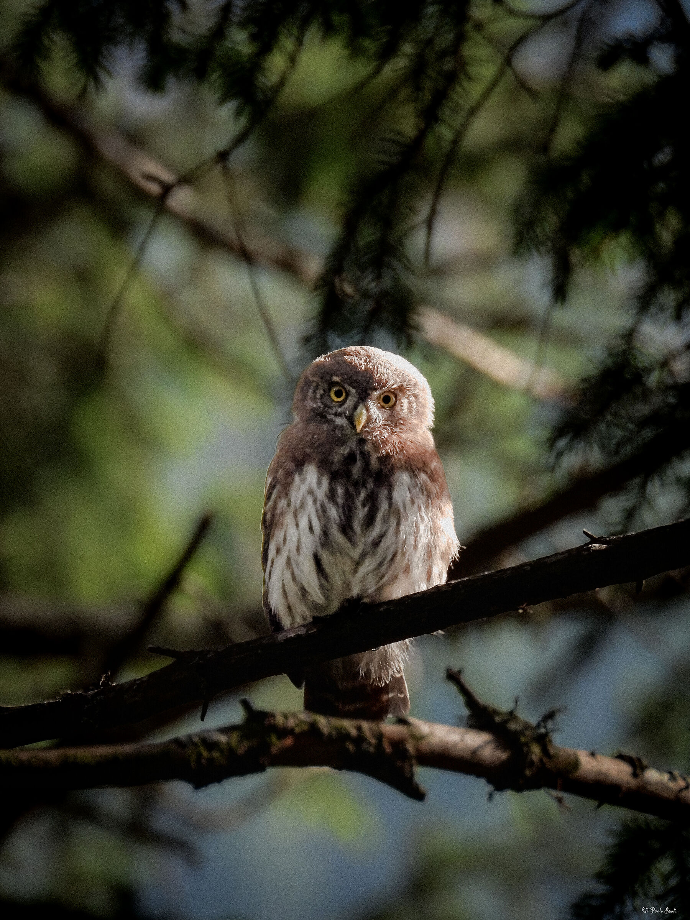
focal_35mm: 1000
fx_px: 26577
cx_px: 345
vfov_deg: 2.0
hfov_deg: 1.5
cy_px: 460
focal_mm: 180
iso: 400
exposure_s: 1/250
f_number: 5.6
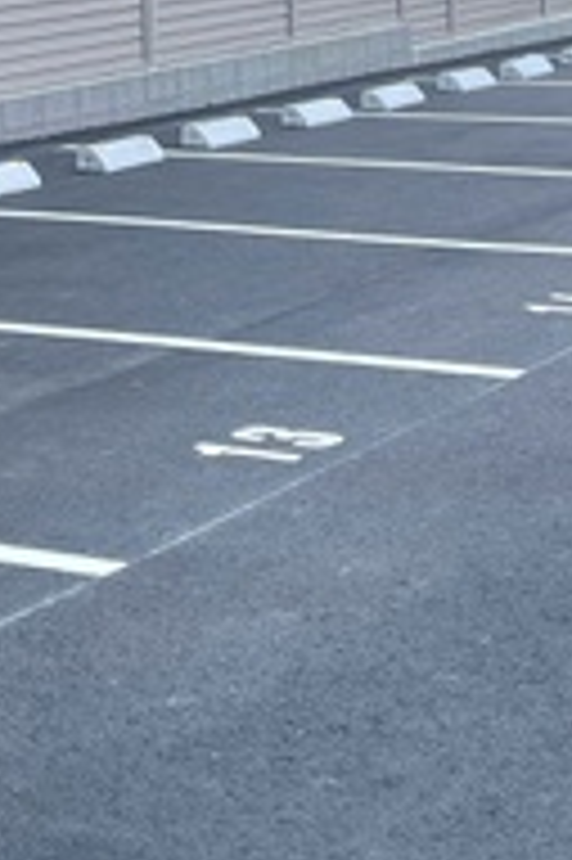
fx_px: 2364
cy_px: 77
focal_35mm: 99
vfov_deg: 20.2
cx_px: 209
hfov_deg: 13.8
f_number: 1.6
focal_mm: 5.1
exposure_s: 1/1199
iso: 50
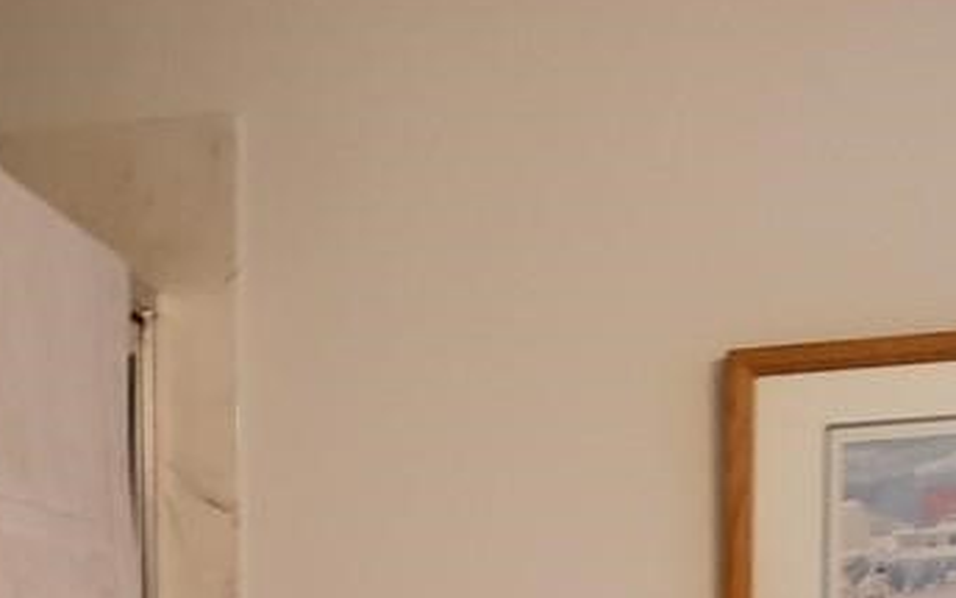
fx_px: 2136
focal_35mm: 82
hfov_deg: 24.5
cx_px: 92
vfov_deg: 14.5
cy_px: 985
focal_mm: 3.08
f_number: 2
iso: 320
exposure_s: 1/40
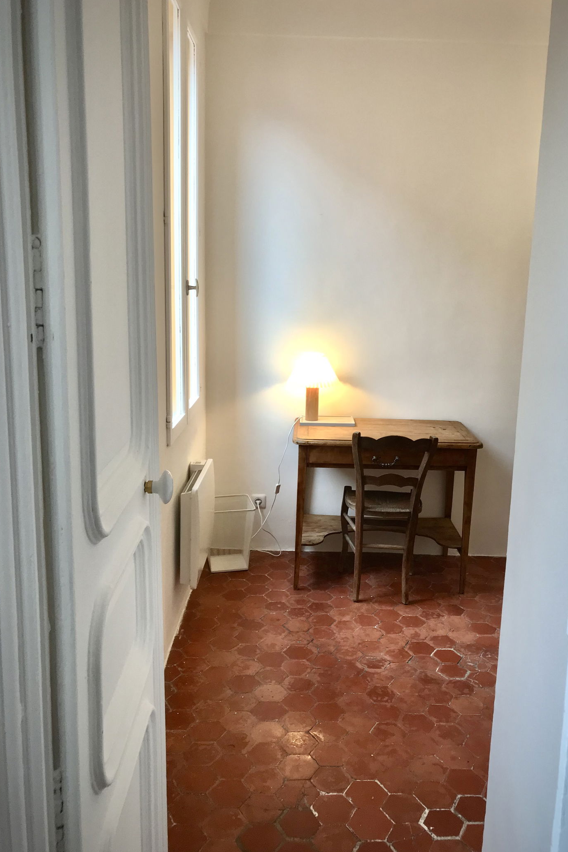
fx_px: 710
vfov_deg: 61.9
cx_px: 324
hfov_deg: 43.5
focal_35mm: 30
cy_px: 424
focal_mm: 3.99
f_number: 1.8
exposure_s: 1/50
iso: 25
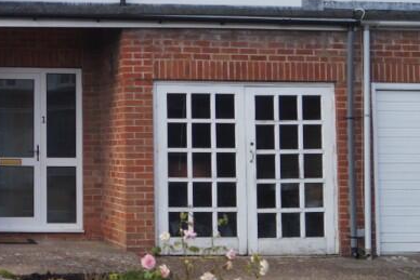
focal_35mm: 87
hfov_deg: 21.7
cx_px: -81
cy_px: 45
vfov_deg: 15.6
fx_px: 1015
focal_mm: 22
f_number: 4.5
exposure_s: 1/500
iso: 100
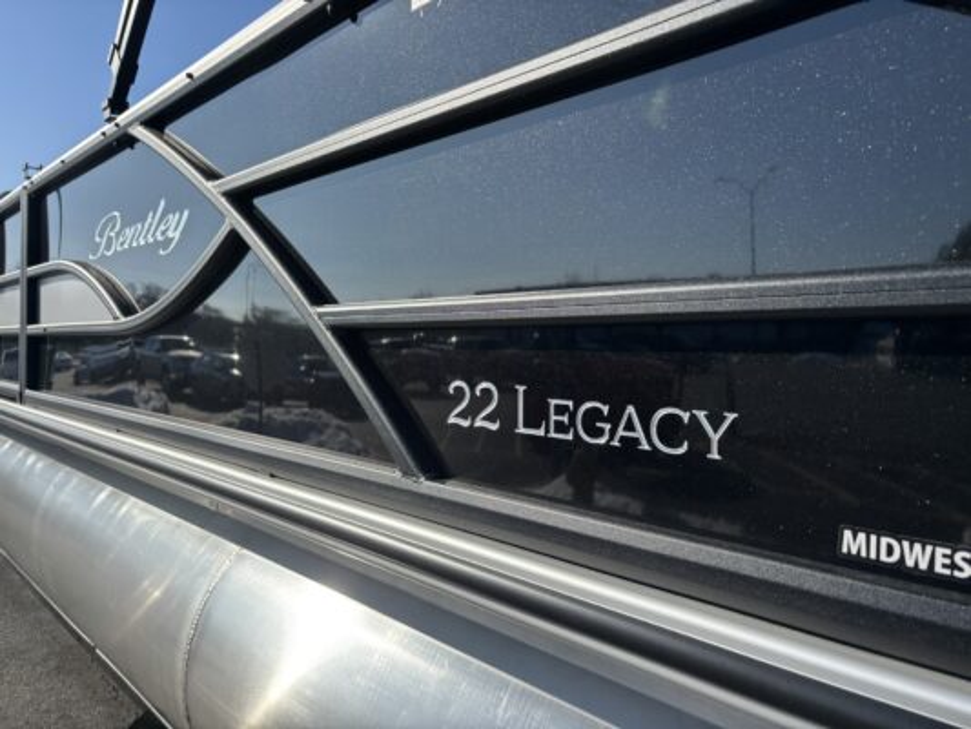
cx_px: 486
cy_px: 364
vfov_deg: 53.1
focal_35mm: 26
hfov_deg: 67.3
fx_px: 729
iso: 50
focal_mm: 5.96
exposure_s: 1/3311
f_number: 1.6
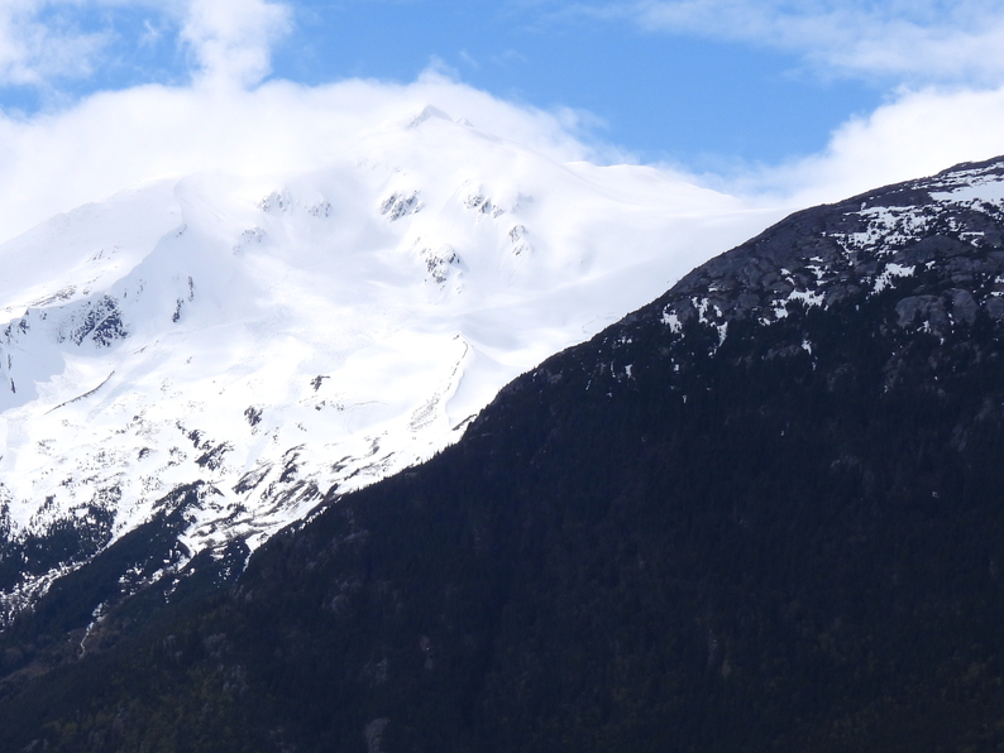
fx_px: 3975
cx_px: 443
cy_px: 508
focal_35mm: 137
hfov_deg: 14.4
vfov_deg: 10.8
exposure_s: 1/1600
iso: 100
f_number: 4.5
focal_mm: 15.2
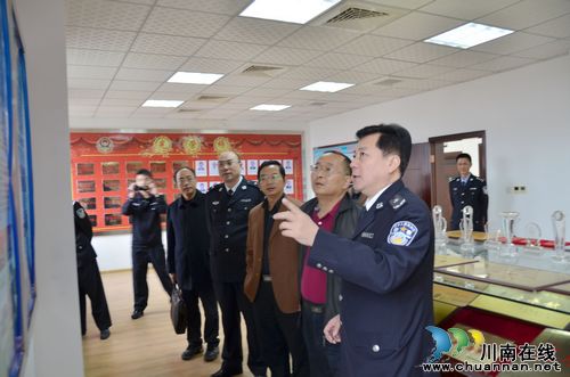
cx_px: 285
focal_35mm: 30
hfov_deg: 62.0
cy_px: 188
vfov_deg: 43.4
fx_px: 474
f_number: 3.5
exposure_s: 1/25
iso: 200
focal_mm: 20
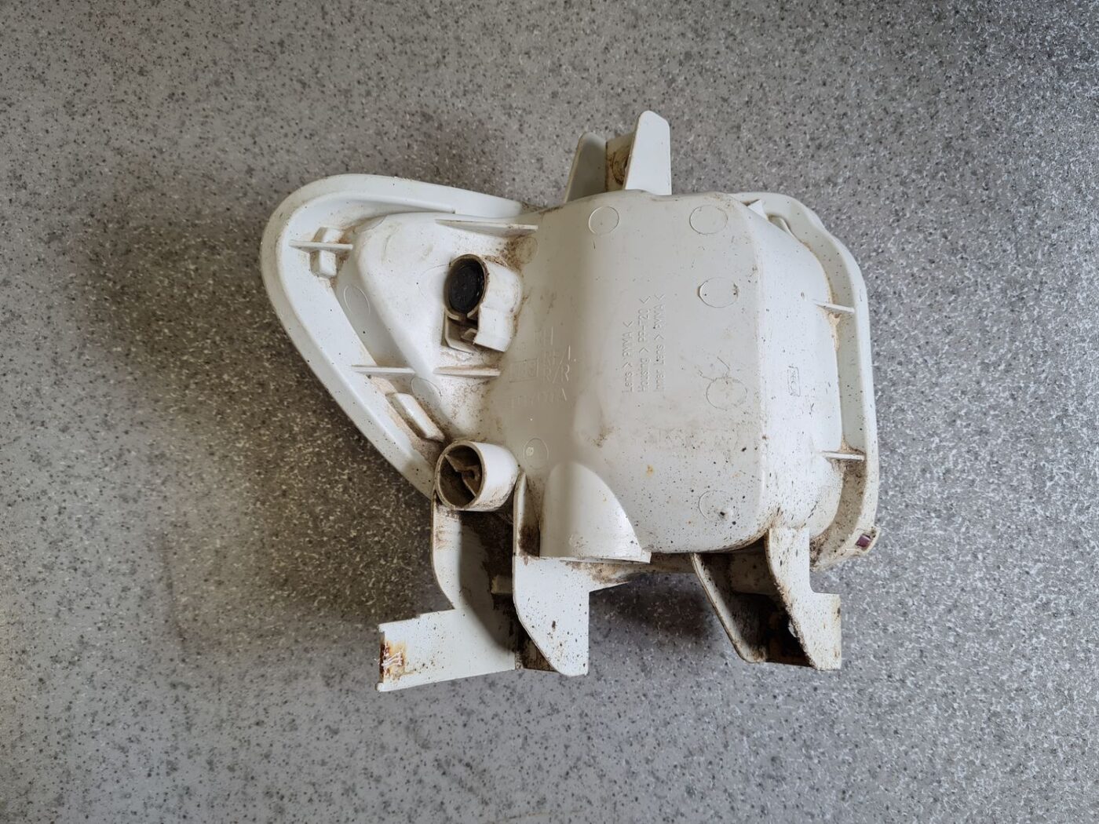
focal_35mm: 26
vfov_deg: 53.1
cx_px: 550
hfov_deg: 67.3
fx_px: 825
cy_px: 412
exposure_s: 1/108
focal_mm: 5.4
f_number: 1.8
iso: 50
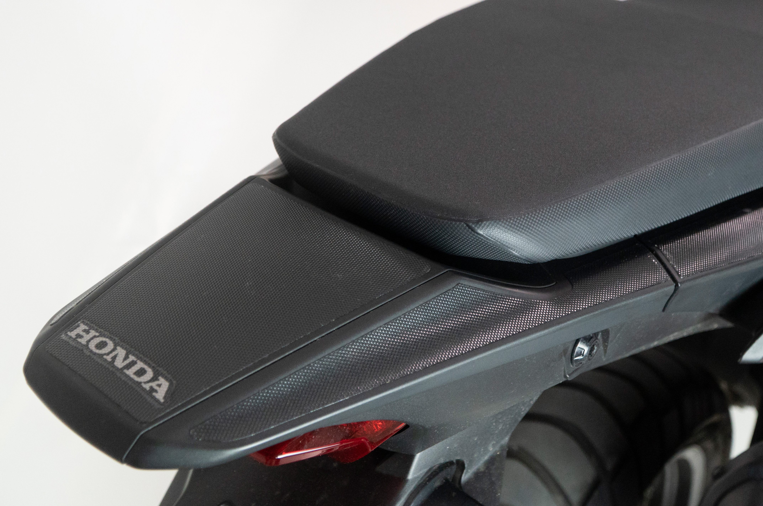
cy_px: 253
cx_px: 382
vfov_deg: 39.9
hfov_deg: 57.3
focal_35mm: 33
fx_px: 699
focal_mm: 22
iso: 200
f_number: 5.6
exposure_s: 1/13
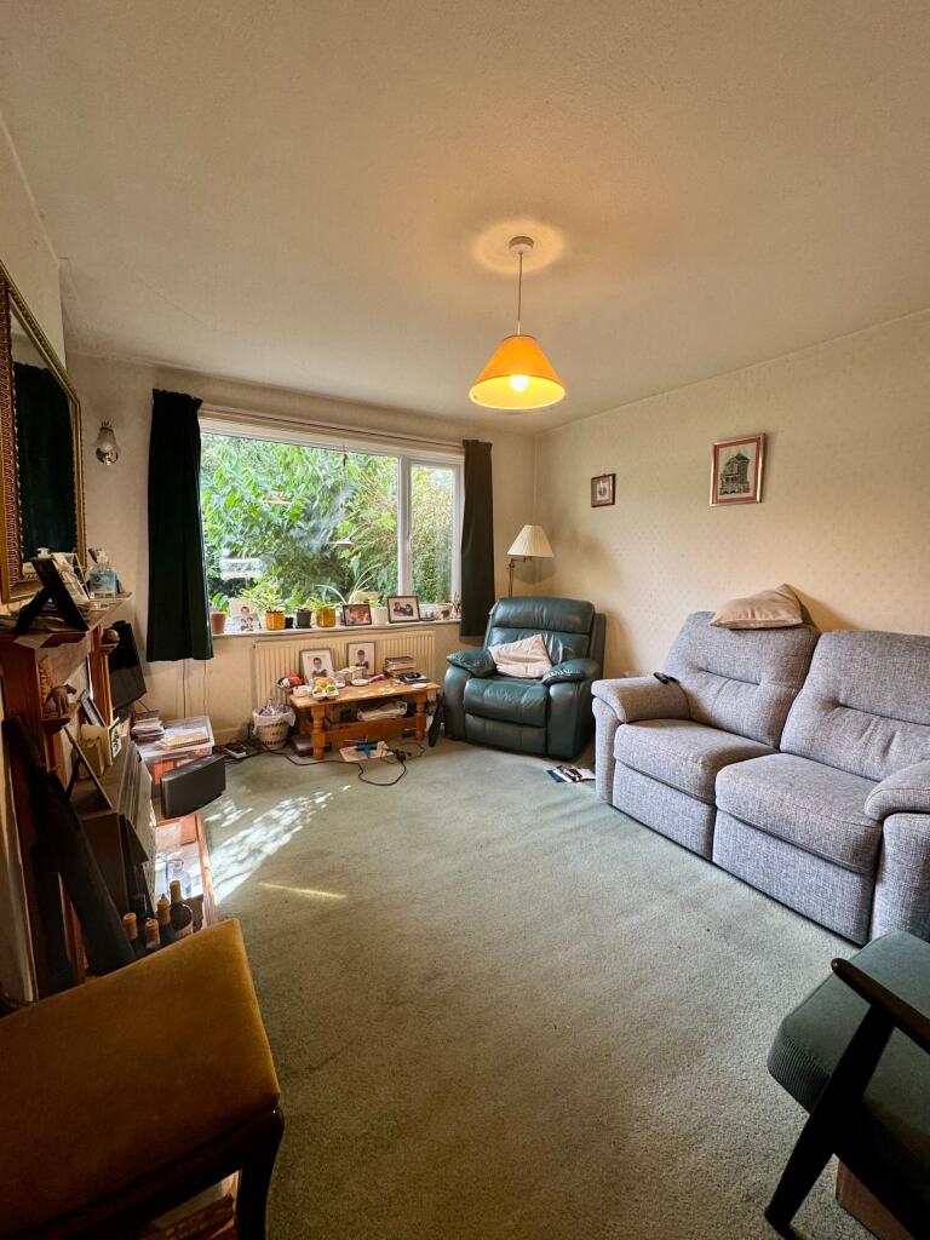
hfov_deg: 85.7
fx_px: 502
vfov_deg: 102.1
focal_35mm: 14
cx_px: 465
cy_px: 620
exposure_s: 1/99
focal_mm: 2.22
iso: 200
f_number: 2.2
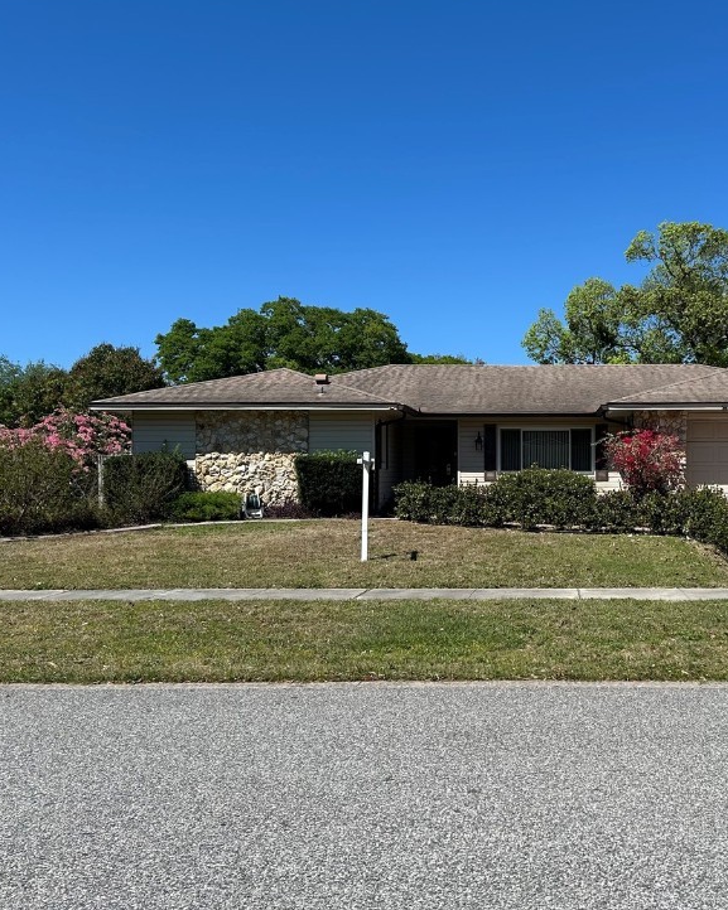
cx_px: 532
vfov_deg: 50.3
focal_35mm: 36
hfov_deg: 40.2
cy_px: 469
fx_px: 970
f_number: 1.5
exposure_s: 1/5076
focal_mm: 5.7
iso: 50
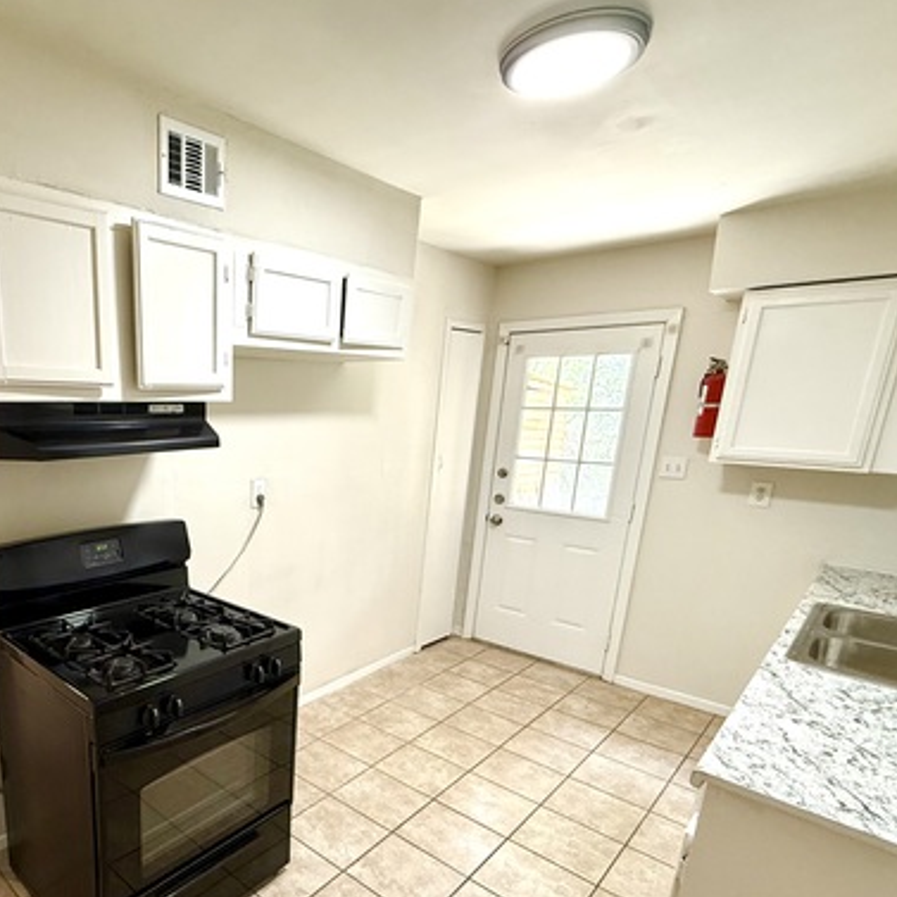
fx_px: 616
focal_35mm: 21
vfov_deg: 71.1
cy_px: 554
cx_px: 217
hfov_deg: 67.2
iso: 250
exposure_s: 1/60
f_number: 2.2
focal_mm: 2.22
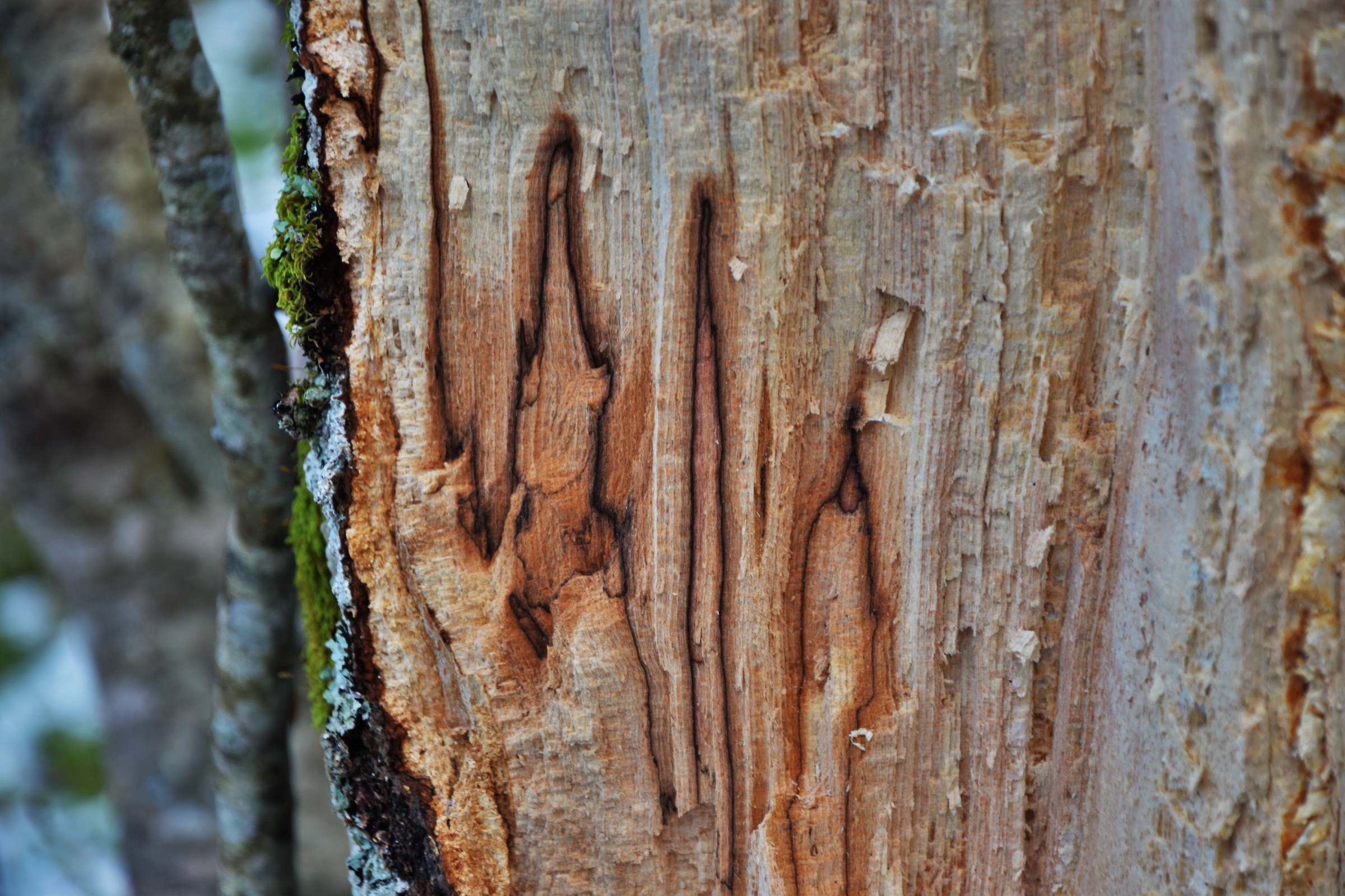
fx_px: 5884
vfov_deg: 8.7
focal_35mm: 158
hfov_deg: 13.0
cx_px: 672
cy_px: 448
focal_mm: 105
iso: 200
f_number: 5.6
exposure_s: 1/80
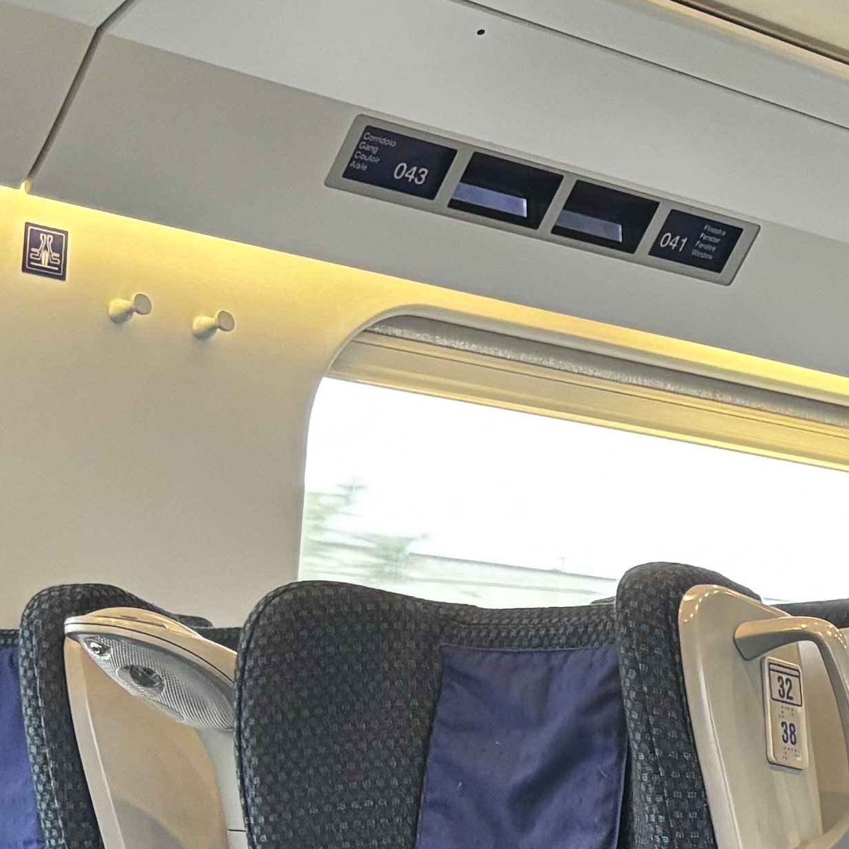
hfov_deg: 14.9
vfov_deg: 16.0
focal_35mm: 106
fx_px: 2941
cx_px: 1378
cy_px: 915
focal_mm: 5.96
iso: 160
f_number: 1.6
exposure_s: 1/60
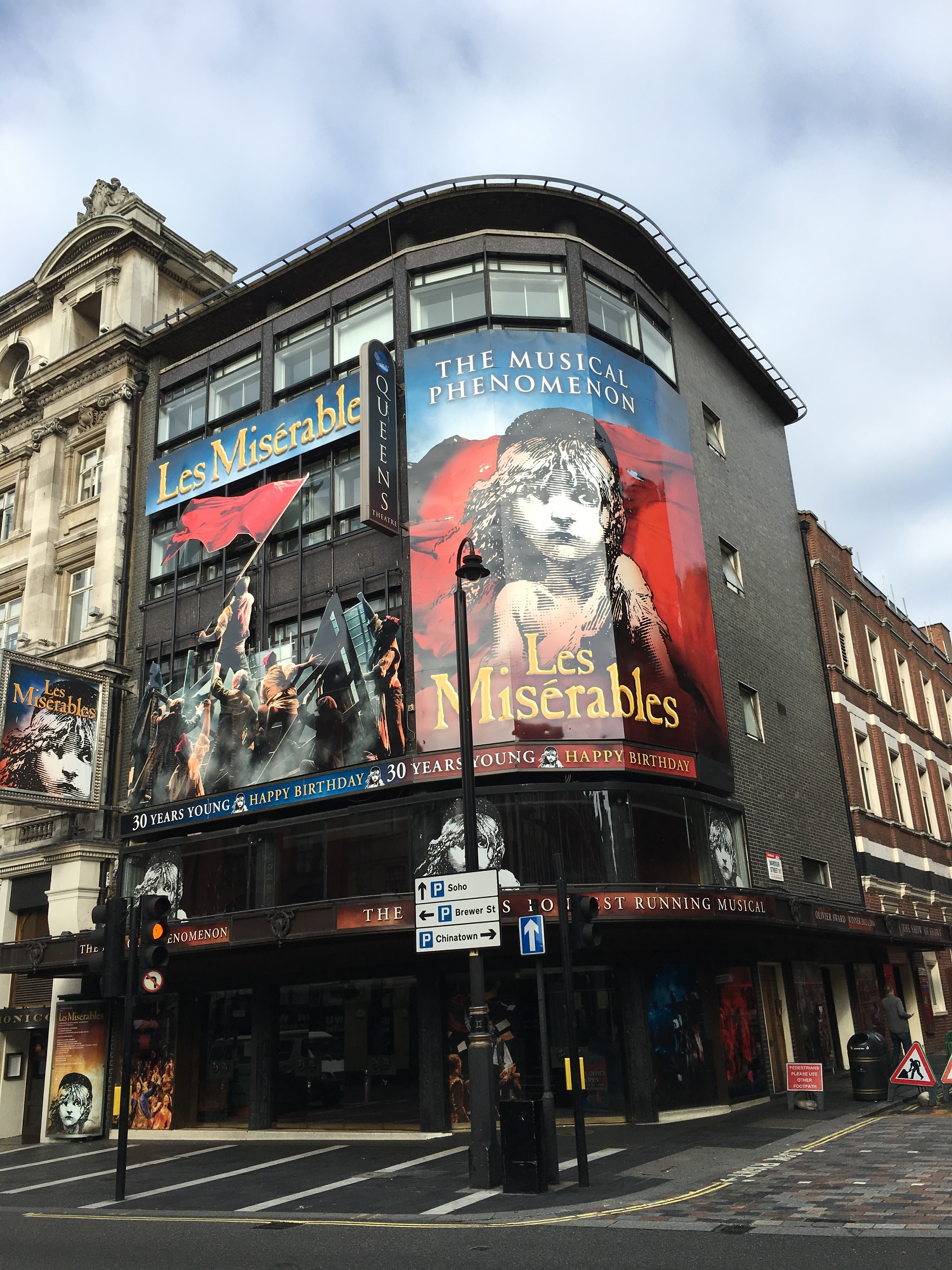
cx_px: 476
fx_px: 1063
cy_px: 635
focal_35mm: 29
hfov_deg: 48.2
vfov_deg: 61.7
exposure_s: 1/1012
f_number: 2.2
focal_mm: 4.15
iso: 25
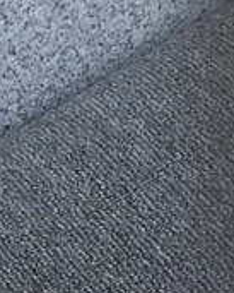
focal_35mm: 159
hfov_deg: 8.0
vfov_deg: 11.9
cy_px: 318
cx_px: -518
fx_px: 1375
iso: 25
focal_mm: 3.3
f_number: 2.4
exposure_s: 1/512
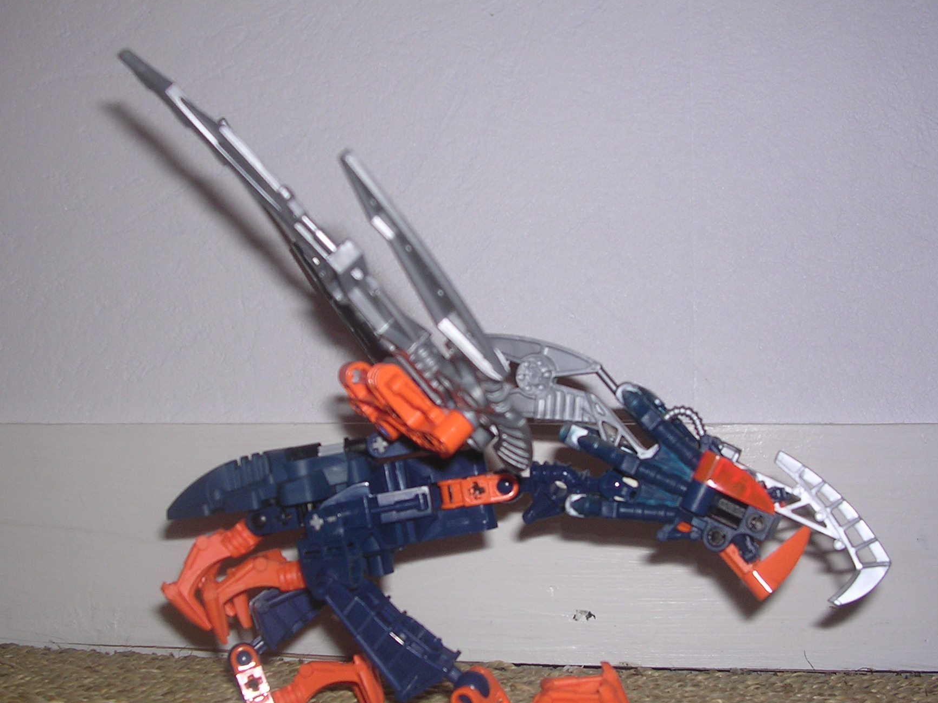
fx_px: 1219
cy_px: 385
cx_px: 451
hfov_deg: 42.1
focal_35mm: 45
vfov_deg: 32.2
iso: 100
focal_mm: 5.8
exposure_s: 1/60.1
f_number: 2.8
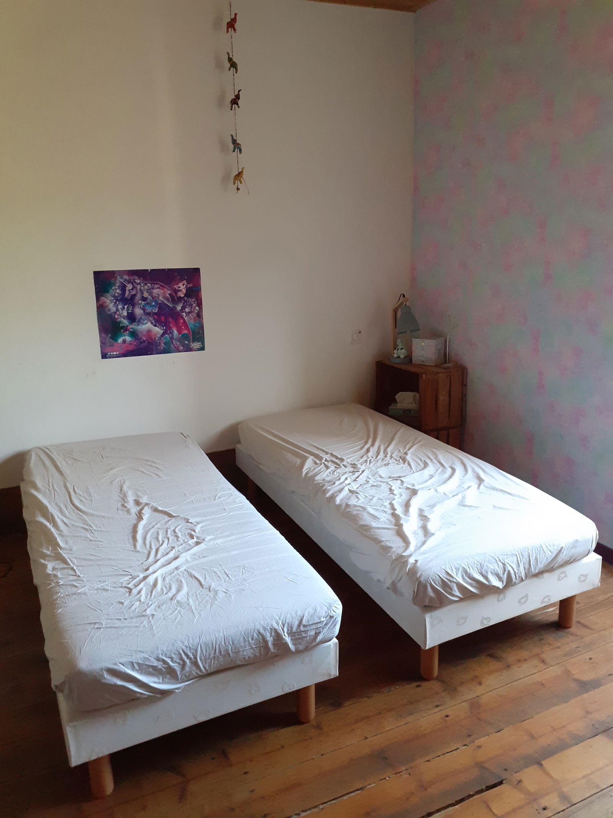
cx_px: 306
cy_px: 409
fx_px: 637
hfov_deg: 51.4
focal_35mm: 27
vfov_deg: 65.3
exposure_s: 1/50
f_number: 1.9
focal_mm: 3.6
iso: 250
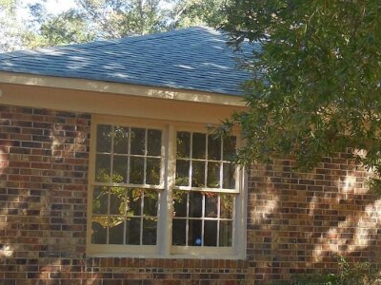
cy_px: 170
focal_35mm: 102
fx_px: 1123
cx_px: 458
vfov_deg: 14.5
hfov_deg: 18.3
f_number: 3.4
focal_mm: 6.1
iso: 125
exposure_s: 1/125
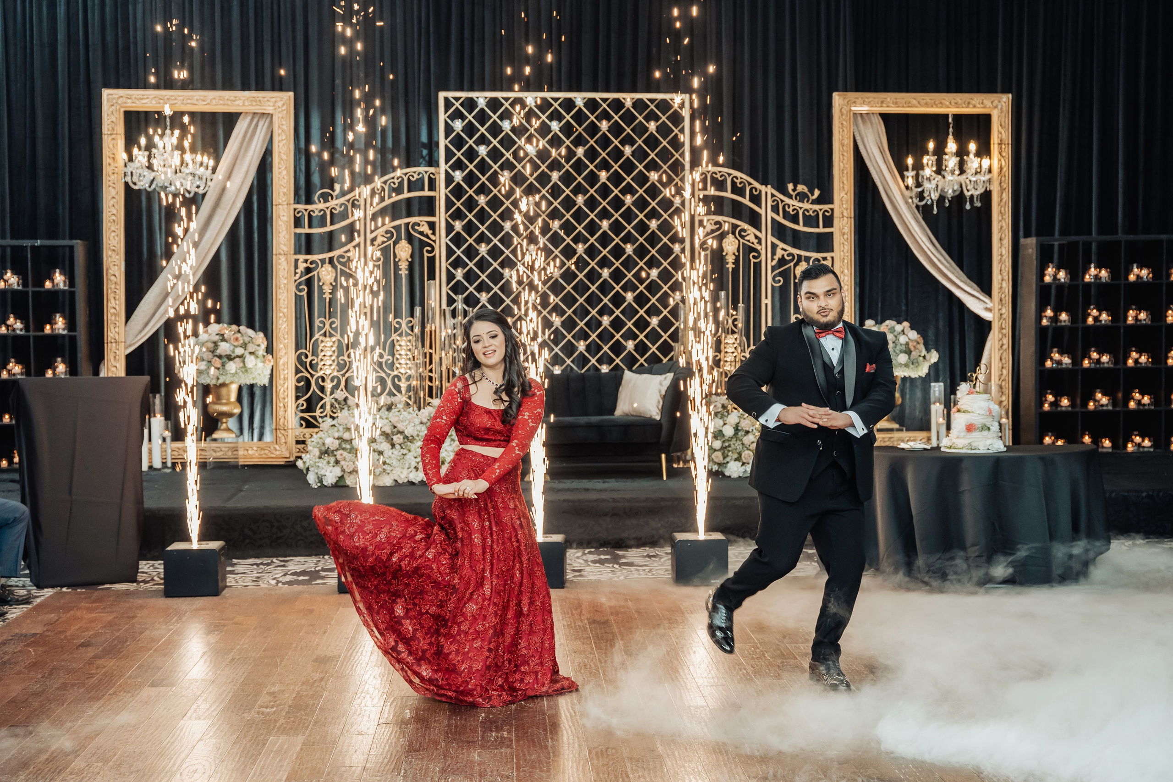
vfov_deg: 26.8
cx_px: 586
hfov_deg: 39.4
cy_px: 391
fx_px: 1639
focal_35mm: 50
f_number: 3.5
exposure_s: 1/250
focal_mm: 50.3
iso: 1600
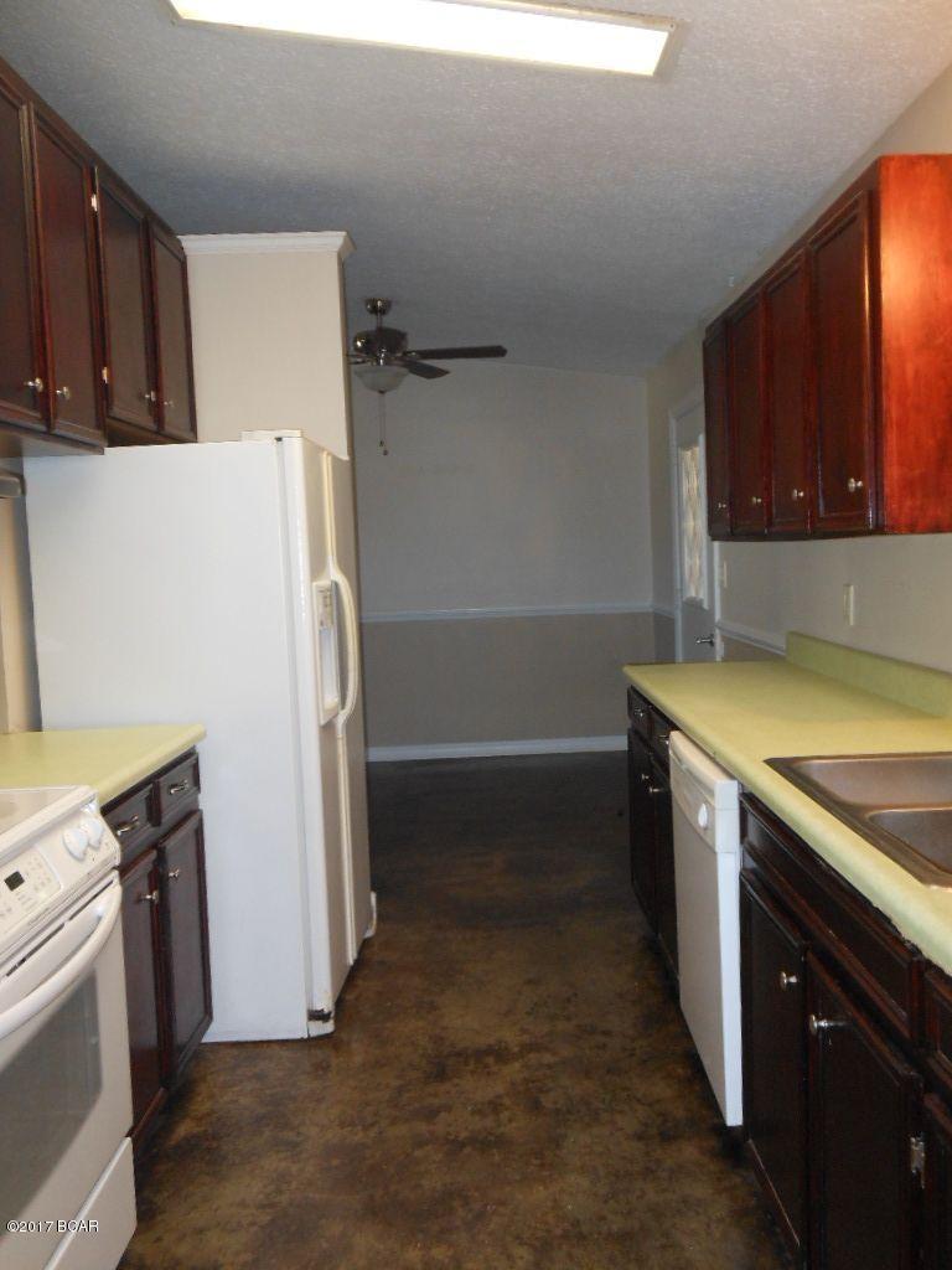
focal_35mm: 29
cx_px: 476
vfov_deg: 61.7
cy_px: 635
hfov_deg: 48.2
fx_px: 1063
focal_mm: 5.2
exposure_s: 1/25
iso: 200
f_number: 3.3
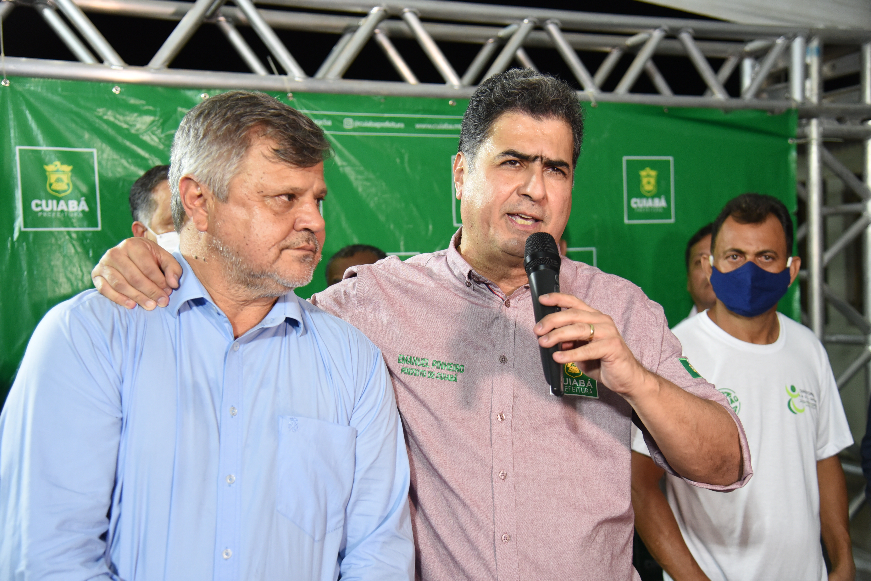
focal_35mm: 44
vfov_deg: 30.5
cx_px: 436
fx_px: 1064
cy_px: 290
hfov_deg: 44.5
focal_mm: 44
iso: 2000
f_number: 4
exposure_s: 1/200
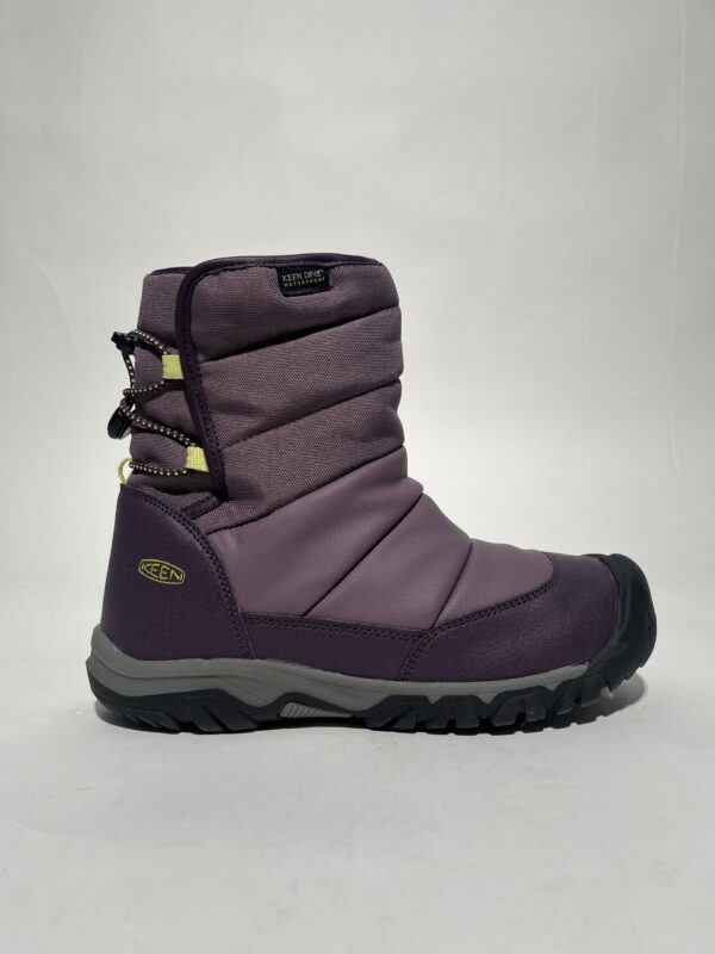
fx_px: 716
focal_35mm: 26
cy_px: 477
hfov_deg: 53.1
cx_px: 358
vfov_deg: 67.3
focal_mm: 5.1
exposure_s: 1/484
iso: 50
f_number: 1.6
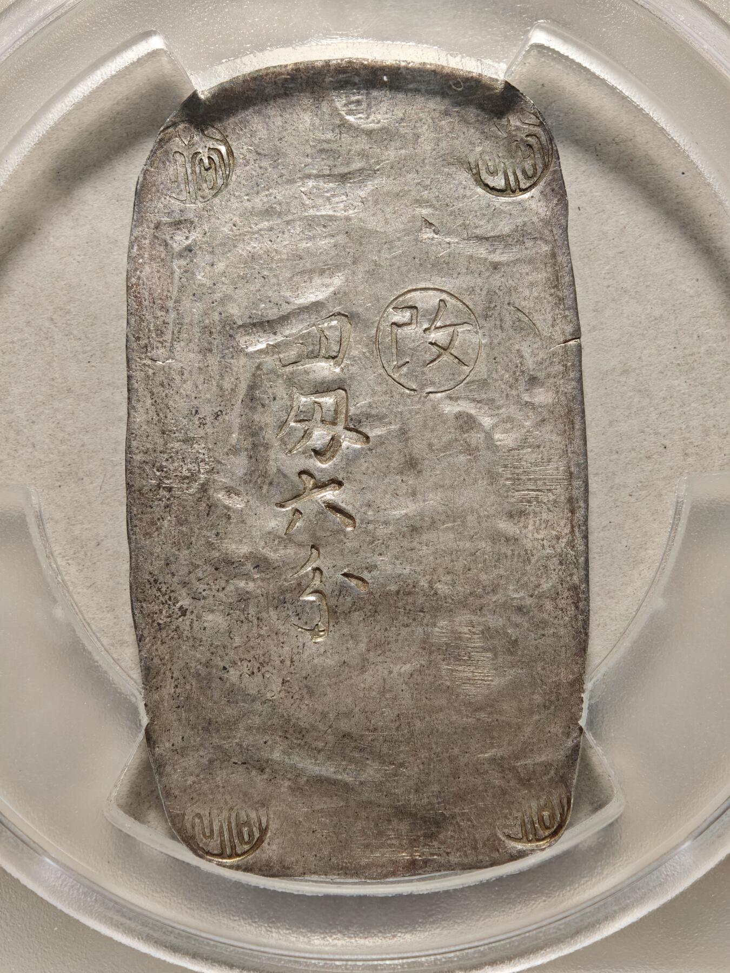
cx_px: 365
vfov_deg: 32.2
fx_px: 1687
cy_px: 486
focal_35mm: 60
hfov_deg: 24.4
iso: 1000
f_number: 2
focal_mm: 9
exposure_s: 1/104
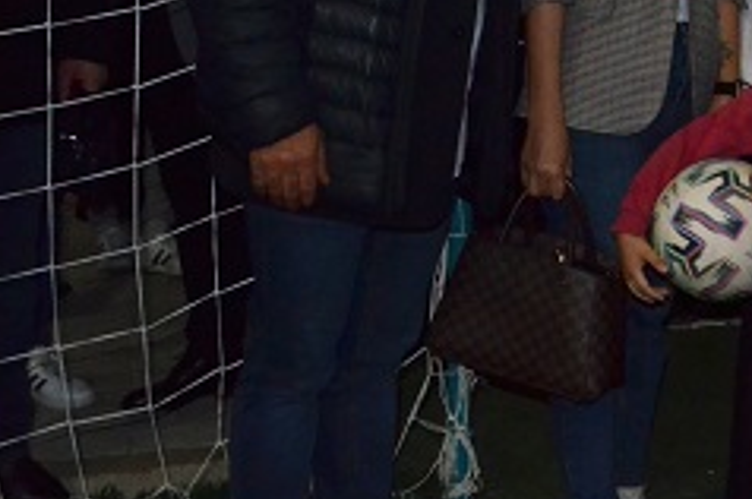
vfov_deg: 19.4
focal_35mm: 68
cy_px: 5
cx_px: 793
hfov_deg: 27.6
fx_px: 1418
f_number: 5.6
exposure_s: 1/80
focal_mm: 18
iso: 1600
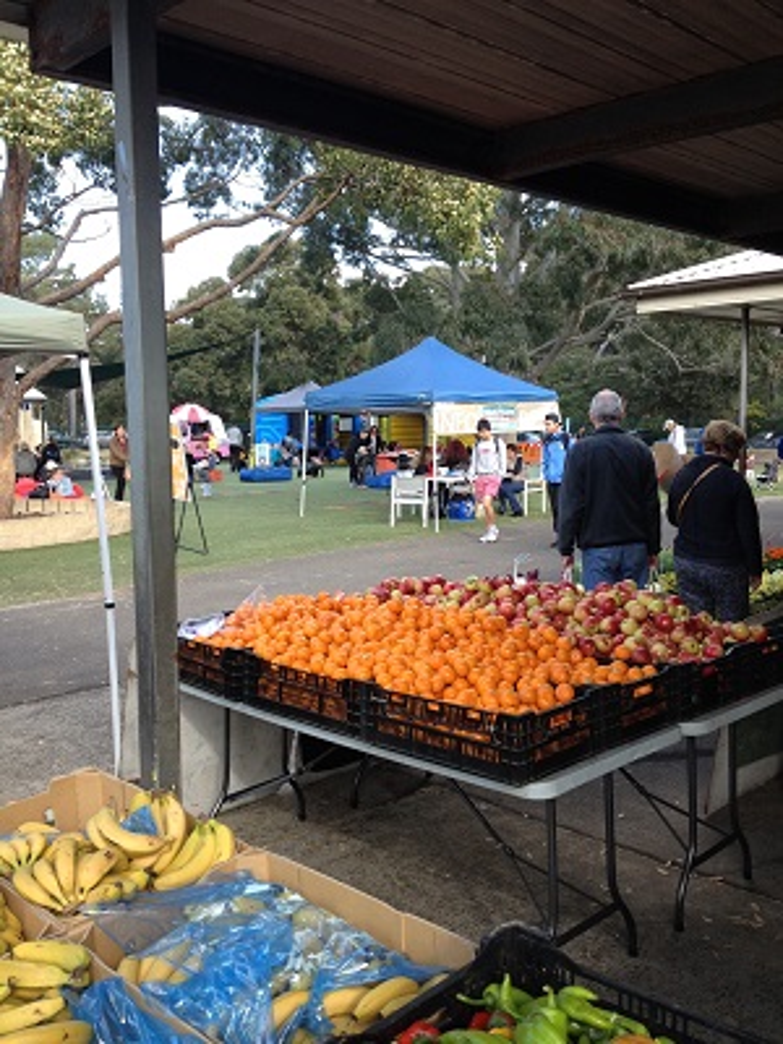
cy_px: 522
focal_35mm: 35
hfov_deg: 40.7
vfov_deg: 52.6
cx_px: 392
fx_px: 1056
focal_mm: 4.28
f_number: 2.4
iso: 50
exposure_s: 1/196
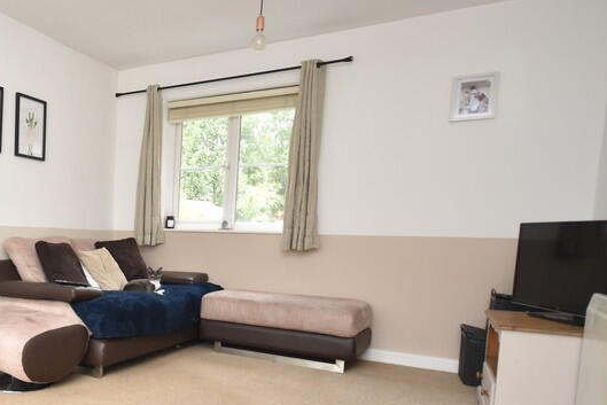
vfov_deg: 40.5
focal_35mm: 32
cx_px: 63
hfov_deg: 51.9
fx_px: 539
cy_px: 281
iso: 720
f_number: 5
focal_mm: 11
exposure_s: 1/200
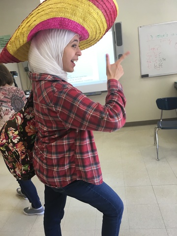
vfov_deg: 61.7
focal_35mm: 29
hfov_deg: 48.2
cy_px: 118
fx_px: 198
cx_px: 88
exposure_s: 1/30
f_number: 2.2
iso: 40
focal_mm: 4.15
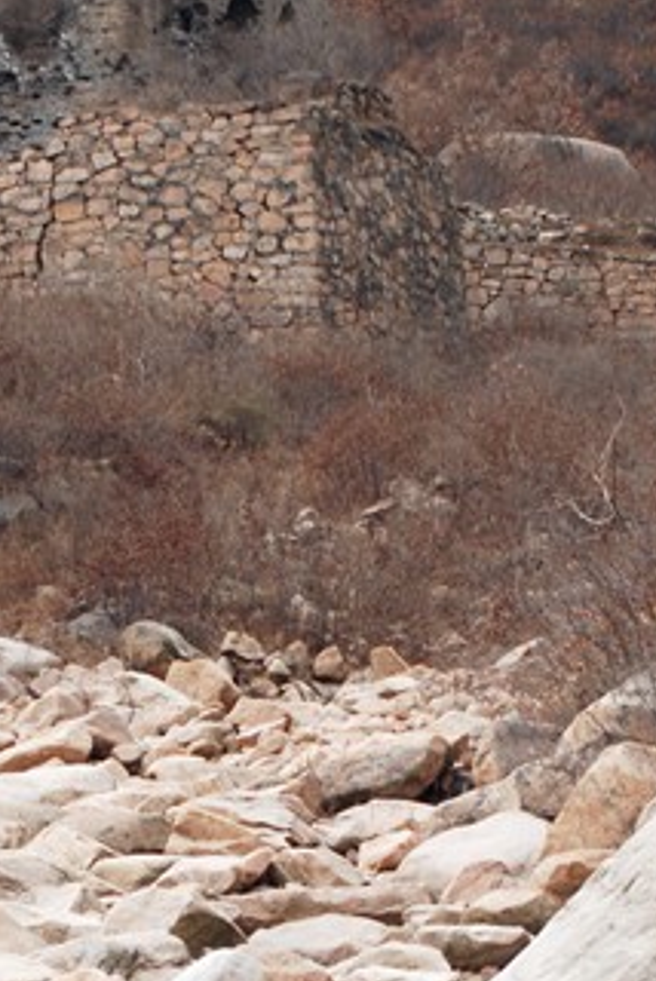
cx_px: 224
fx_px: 4500
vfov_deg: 12.3
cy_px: 904
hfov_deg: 8.3
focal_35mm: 165
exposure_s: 1/80
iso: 320
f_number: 4.8
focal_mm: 44
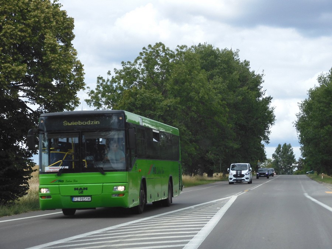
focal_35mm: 85
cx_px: 166
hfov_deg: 23.0
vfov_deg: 17.4
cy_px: 124
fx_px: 815
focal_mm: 15.2
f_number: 5
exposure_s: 1/320
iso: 100
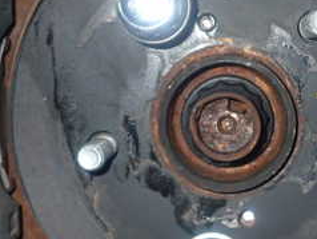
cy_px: 101
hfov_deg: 30.3
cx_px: 229
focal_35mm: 63
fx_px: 578
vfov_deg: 23.3
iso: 400
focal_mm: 4.5
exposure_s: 1/30
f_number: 5.6
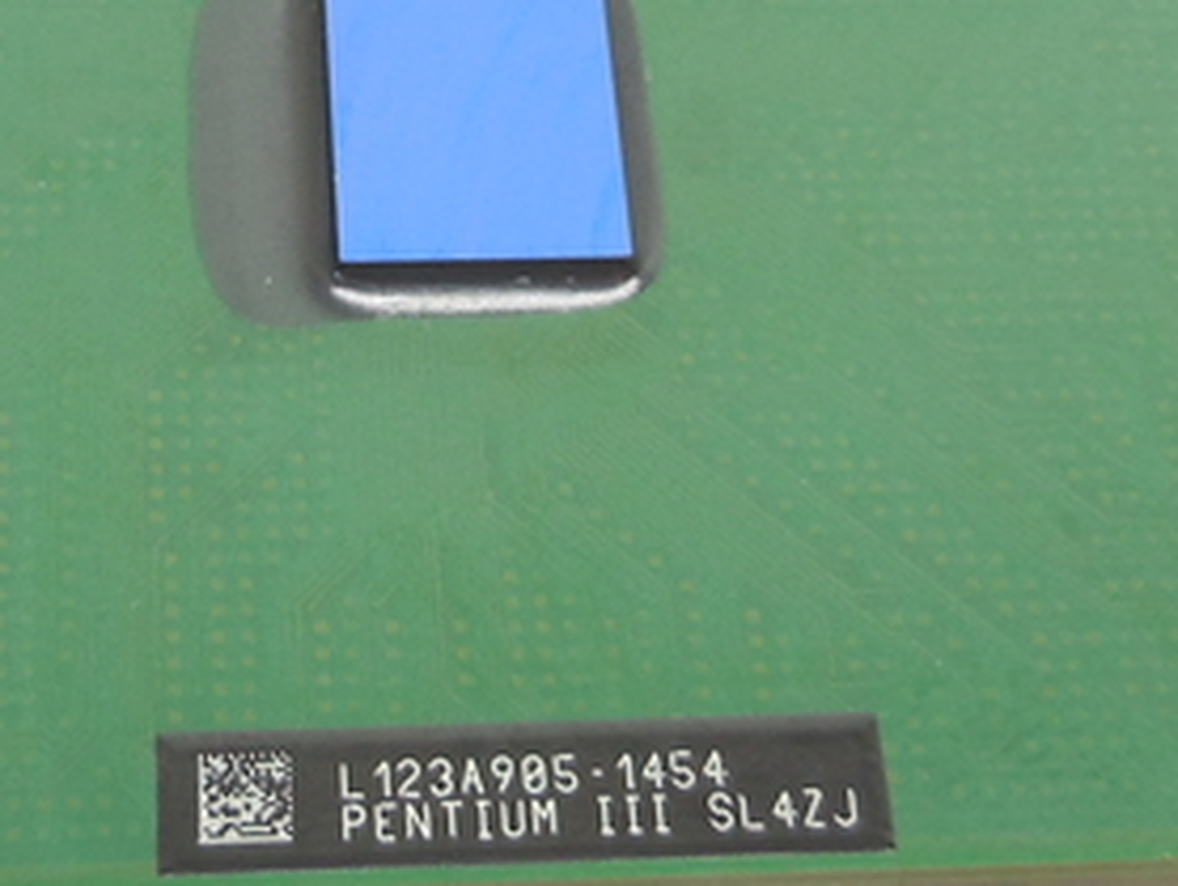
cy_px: 93
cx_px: 466
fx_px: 3134
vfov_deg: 15.9
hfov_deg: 21.3
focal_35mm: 92
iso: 125
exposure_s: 1/80
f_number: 3.1
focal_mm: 4.5
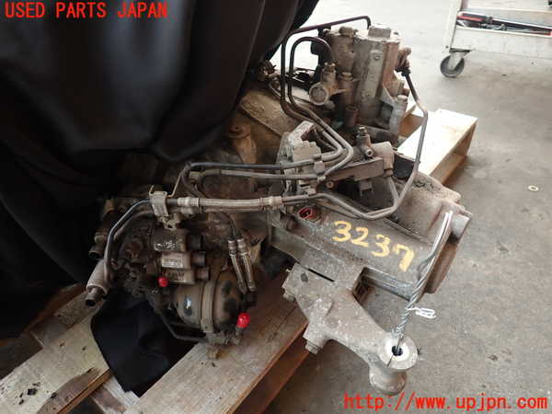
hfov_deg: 69.4
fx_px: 399
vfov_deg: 54.9
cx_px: 276
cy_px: 207
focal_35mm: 25
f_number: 2
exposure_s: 1/80
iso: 100
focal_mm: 4.5
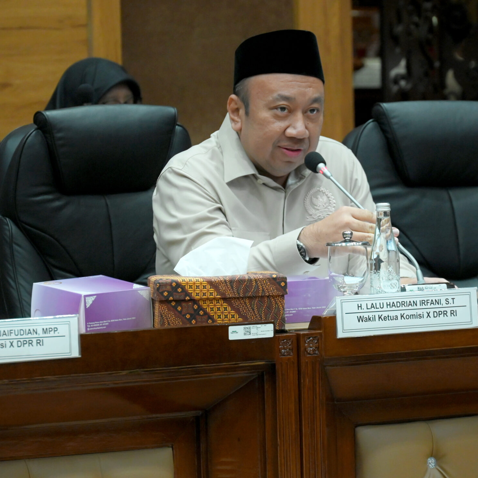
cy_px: 245
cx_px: 258
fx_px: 4374
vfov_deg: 6.3
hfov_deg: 6.3
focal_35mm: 280
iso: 2500
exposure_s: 1/125
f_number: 6.3
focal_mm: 190
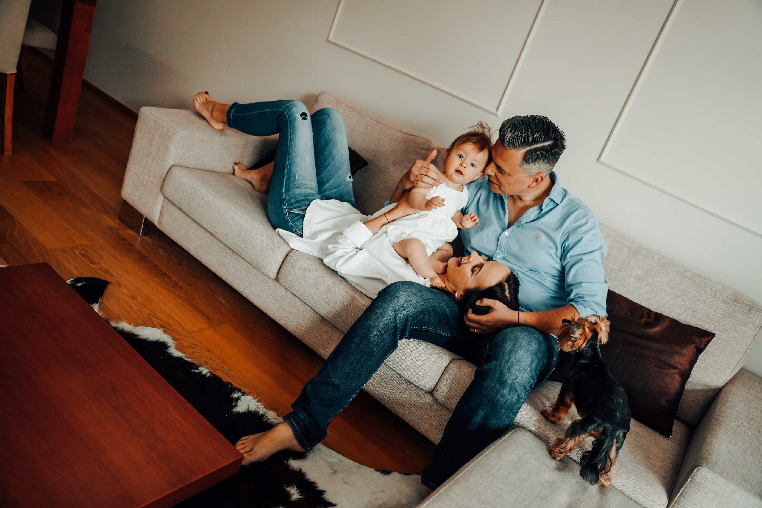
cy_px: 254
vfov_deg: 44.3
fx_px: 625
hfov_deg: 62.8
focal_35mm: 30
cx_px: 381
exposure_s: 1/160
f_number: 2.8
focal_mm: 29.5
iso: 1250
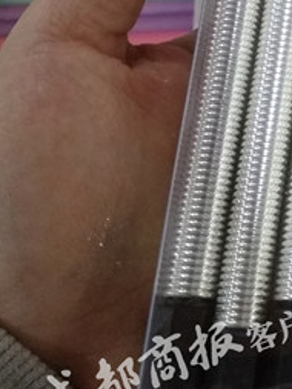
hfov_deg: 19.2
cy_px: 38
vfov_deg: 26.5
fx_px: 798
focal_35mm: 71
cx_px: 375
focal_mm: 3.66
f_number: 2
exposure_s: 1/30
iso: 640
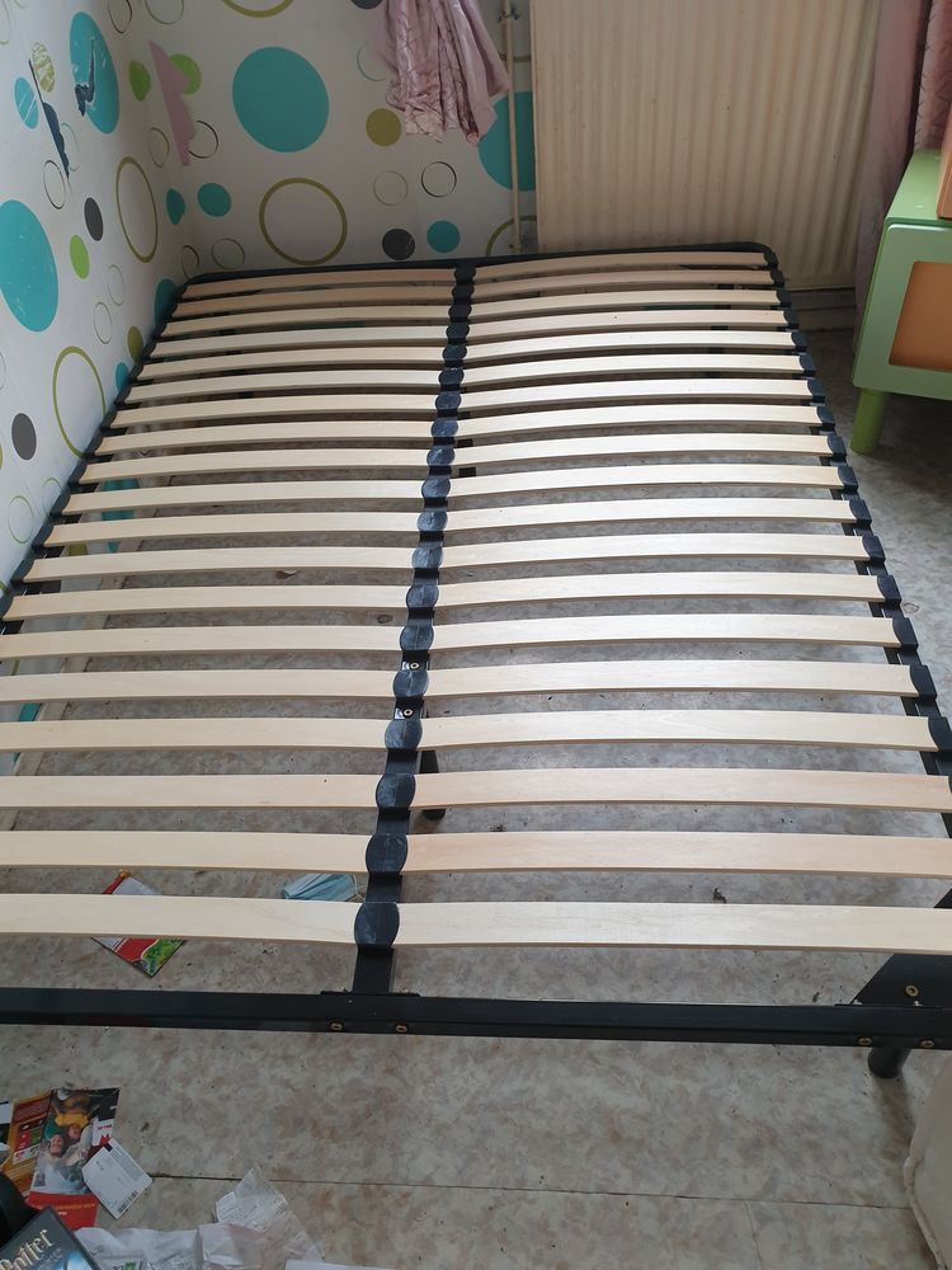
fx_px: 953
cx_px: 476
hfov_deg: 53.1
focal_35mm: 26
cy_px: 635
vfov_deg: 67.3
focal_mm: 4.3
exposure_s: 1/60
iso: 160
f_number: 2.4
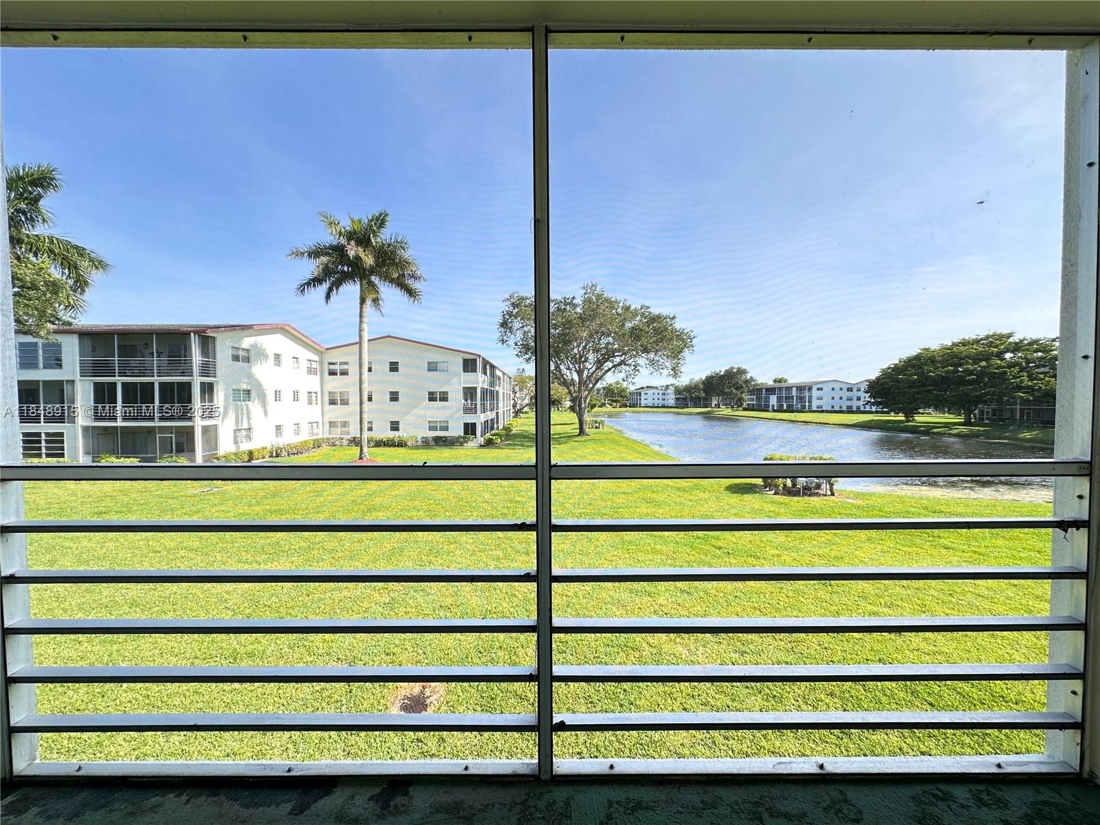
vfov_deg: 85.7
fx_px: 445
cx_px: 550
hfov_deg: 102.1
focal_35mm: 14
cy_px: 412
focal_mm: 2.22
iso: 40
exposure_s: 1/221
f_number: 2.2
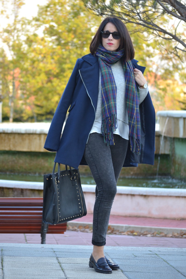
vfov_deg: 15.2
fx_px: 1046
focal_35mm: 135
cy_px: 140
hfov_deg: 10.2
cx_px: 93
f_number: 4.5
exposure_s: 1/80
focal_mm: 90
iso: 400
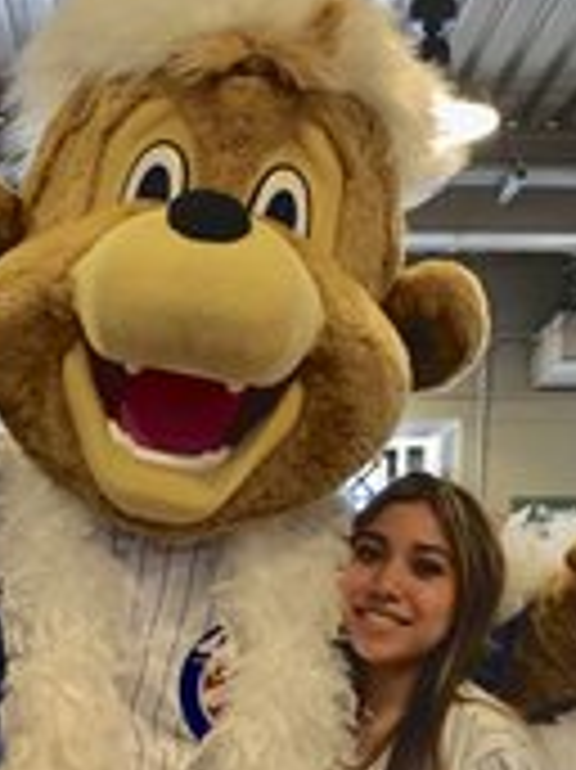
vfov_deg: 24.5
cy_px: 896
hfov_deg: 19.9
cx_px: 112
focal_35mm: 73
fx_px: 1622
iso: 160
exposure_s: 1/60
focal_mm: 4.25
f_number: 1.8
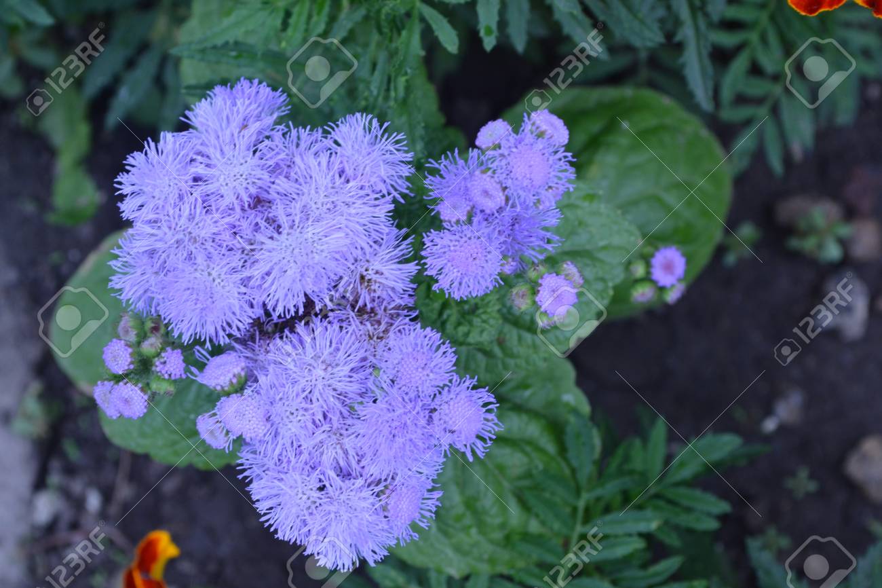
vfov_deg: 16.5
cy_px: 294
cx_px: 441
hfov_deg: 24.6
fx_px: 2021
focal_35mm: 82
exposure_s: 1/80
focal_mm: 55
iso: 400
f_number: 8
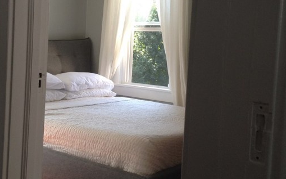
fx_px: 436
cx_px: 137
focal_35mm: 56
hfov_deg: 36.3
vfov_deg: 23.1
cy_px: 79
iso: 64
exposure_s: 1/60
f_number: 2.4
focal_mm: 4.28
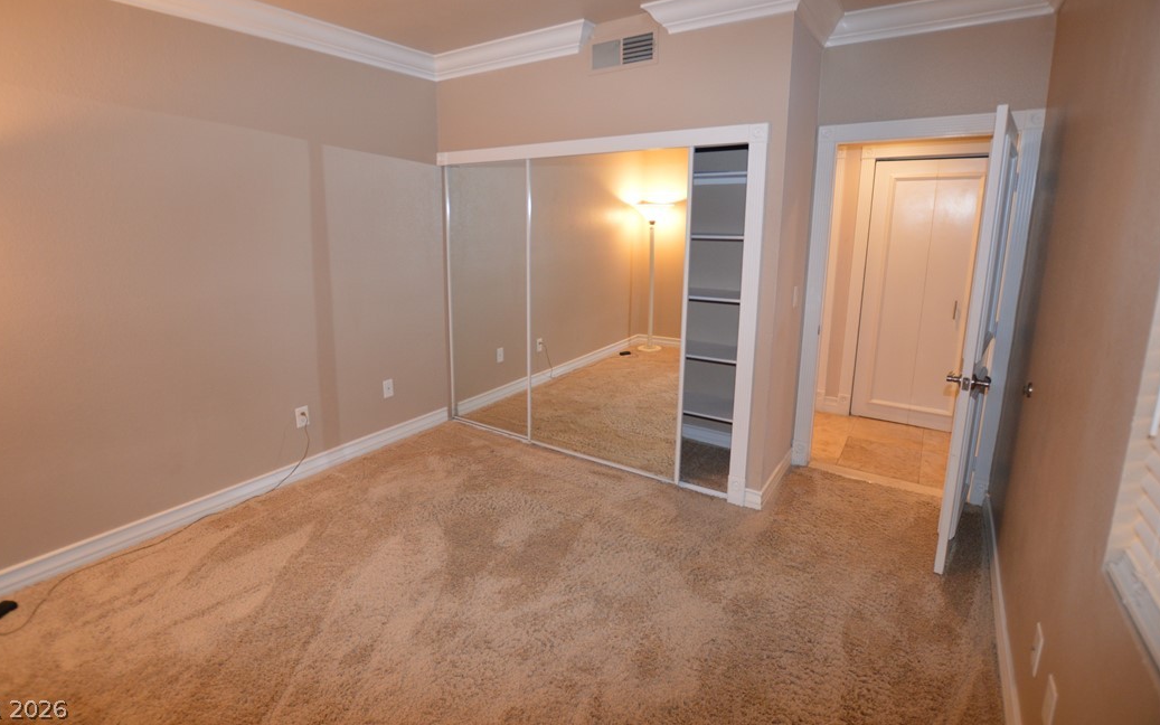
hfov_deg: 97.8
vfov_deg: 71.0
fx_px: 506
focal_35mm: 16
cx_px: 558
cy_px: 323
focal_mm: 10
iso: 720
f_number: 3.5
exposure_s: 1/60
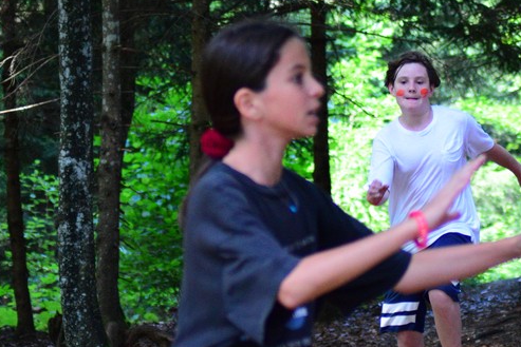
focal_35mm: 218
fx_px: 3156
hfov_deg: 9.4
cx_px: 415
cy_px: 178
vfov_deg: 6.3
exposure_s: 1/500
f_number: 4
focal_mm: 70
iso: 3200
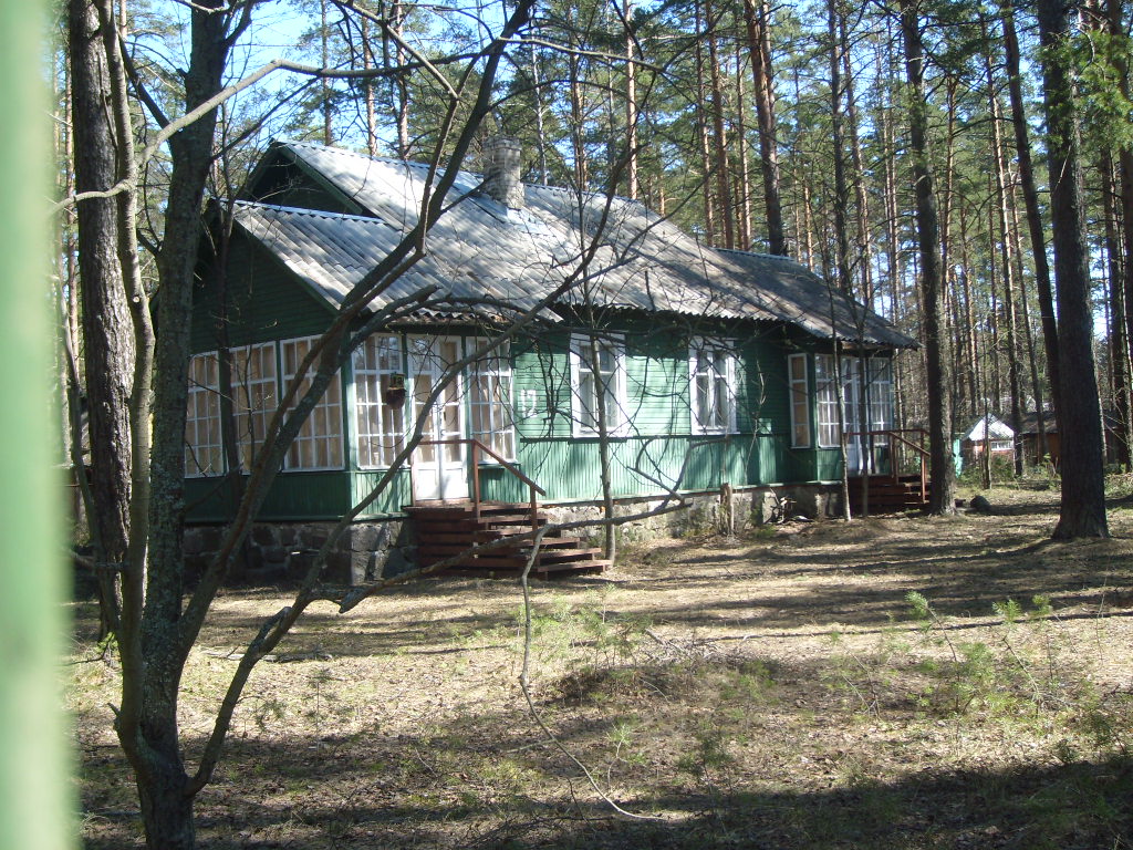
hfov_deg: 42.9
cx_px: 566
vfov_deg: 32.9
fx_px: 1440
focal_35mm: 44
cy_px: 425
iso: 50
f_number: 3.1
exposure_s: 1/284
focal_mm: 7.43
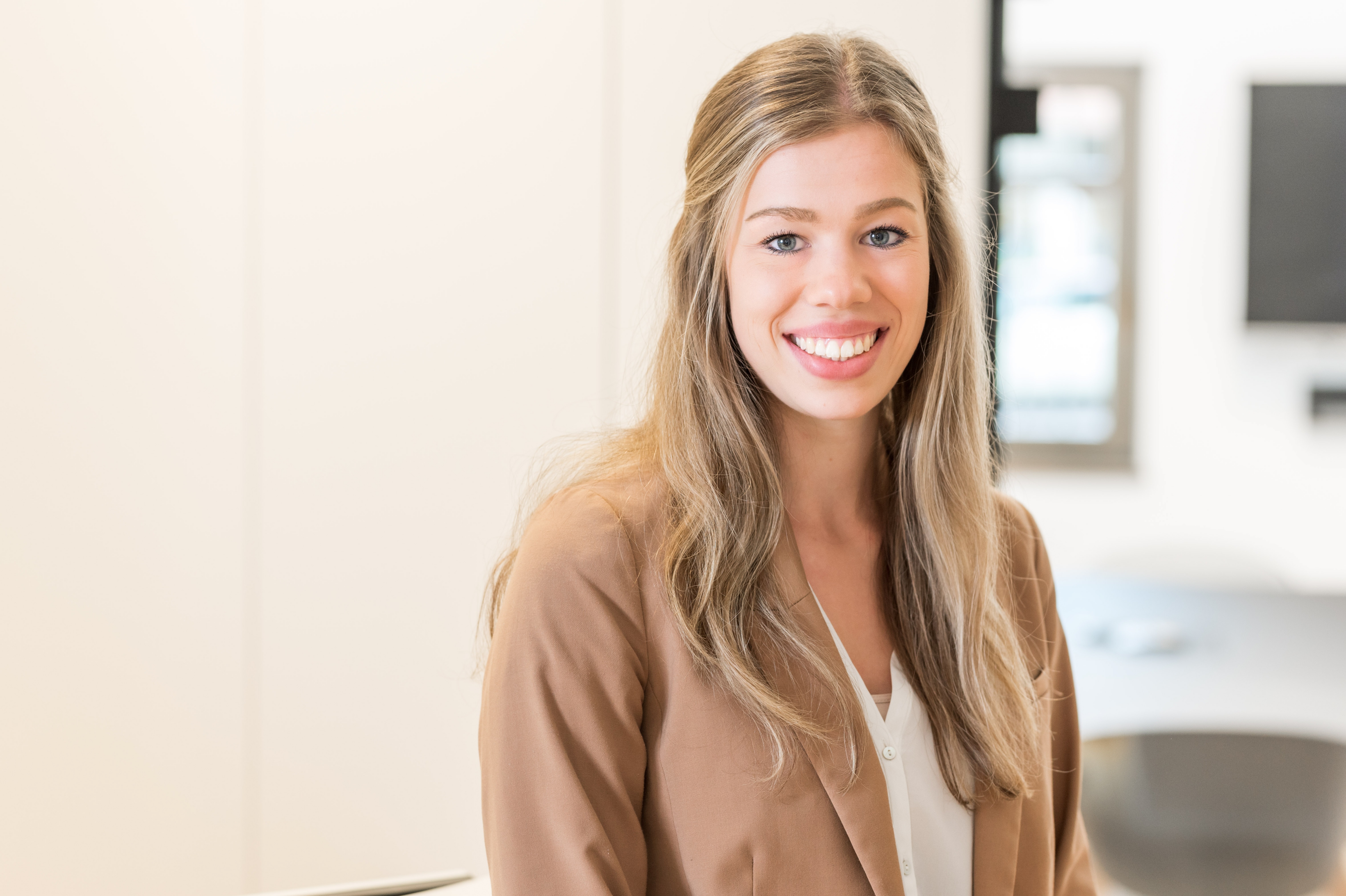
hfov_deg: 23.9
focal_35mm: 85
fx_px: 3176
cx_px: 673
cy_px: 448
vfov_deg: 16.1
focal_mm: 85
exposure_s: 1/125
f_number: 2.8
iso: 800
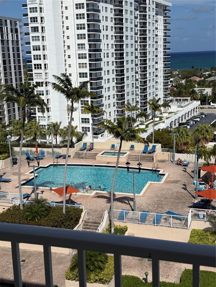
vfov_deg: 39.7
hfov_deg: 30.3
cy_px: 144
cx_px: 108
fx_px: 399
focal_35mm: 48
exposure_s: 1/11364
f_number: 1.78
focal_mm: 6.76
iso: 50
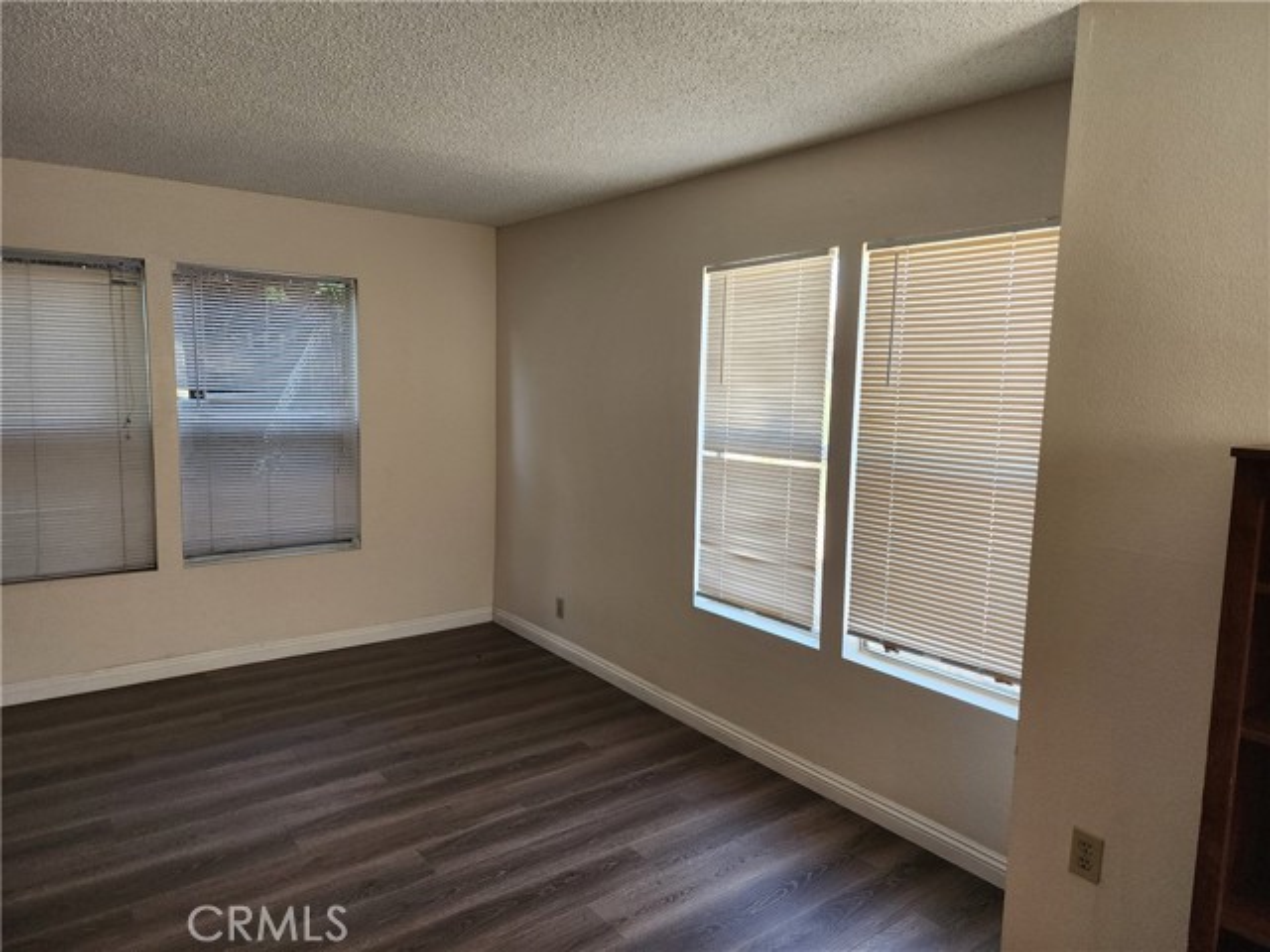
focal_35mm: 23
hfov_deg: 73.9
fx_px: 844
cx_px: 635
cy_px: 476
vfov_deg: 58.9
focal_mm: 6.4
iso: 200
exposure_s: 1/180
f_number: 1.8
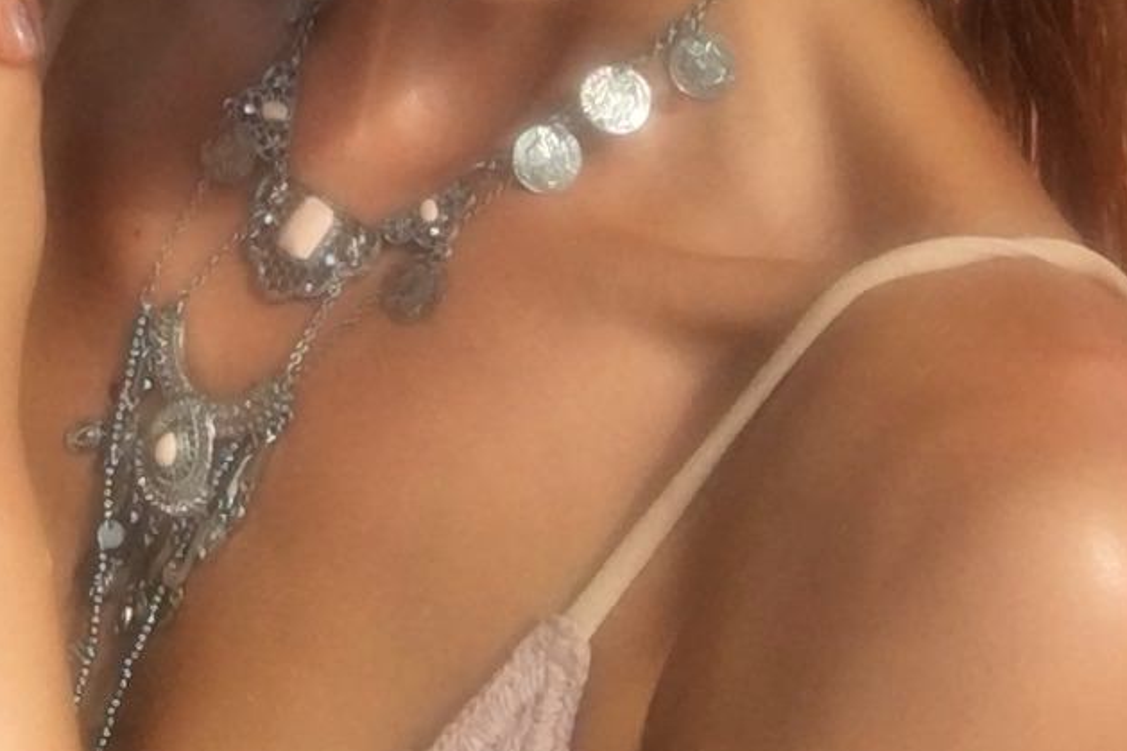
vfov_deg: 12.4
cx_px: -97
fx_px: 3286
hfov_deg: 18.7
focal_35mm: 105
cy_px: -398
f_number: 2.2
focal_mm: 2.65
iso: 32
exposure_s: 1/1558
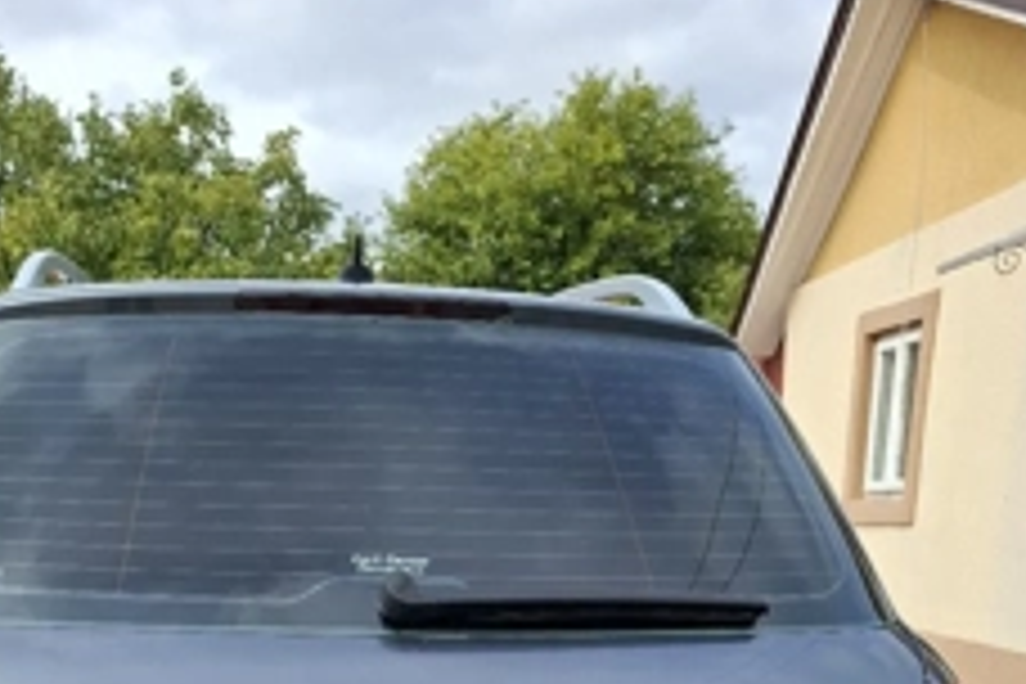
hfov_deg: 46.0
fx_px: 1197
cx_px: 392
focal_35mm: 42
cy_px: 882
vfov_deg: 27.0
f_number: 1.8
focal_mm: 5.54
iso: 50
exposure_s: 1/1250
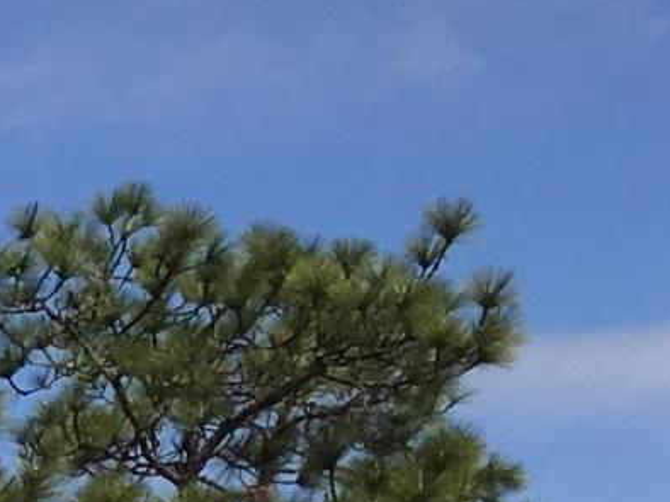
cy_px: 1390
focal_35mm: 221
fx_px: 4275
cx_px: -1643
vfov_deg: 6.3
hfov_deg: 7.4
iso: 25
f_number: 2.2
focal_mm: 4.15
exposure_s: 1/1832
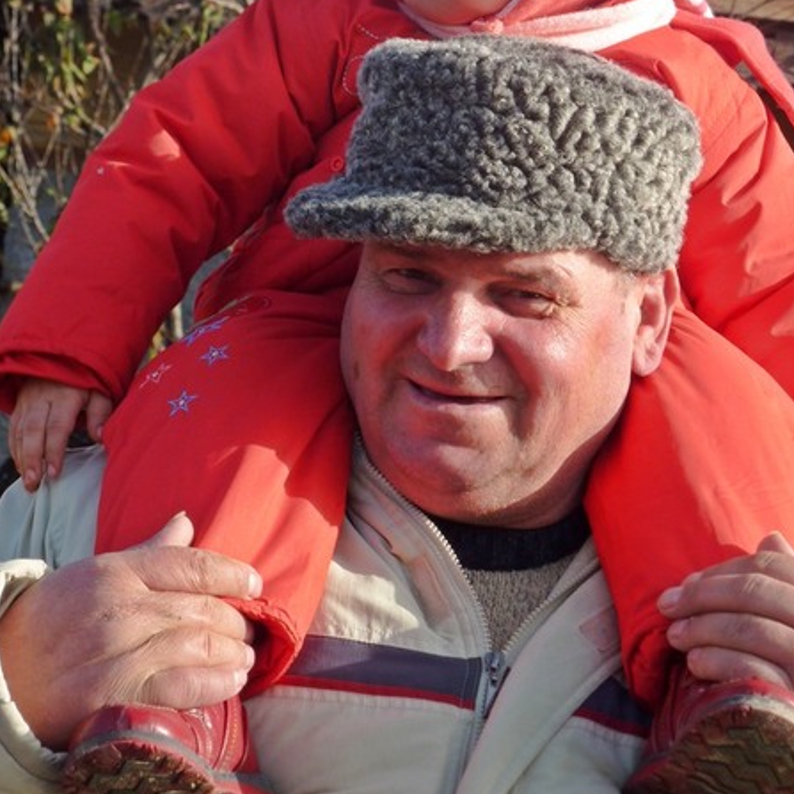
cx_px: 396
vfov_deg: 11.5
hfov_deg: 11.5
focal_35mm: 152
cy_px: 290
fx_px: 3945
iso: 80
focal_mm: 21
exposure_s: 1/320
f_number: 4.4
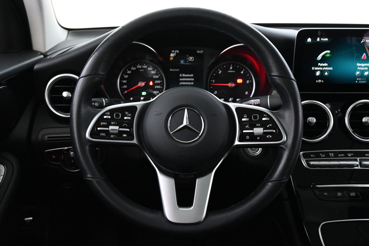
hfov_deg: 56.1
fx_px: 346
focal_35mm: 34
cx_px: 184
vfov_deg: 39.1
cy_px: 123
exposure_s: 1/40
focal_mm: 22.5
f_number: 4
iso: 7200
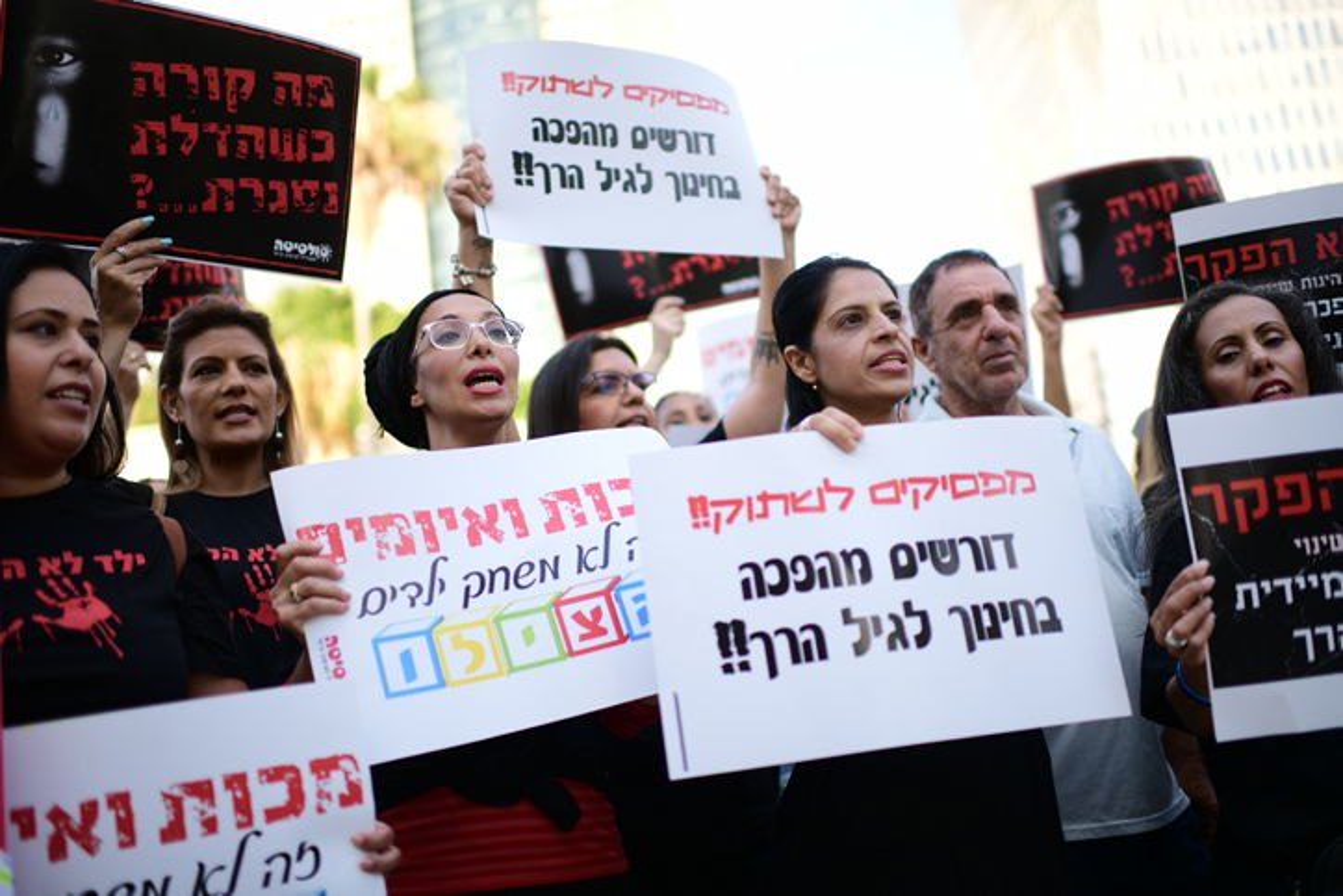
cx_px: 672
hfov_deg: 54.4
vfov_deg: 37.9
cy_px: 448
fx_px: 1306
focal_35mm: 35
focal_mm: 35
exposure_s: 1/250
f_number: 1.4
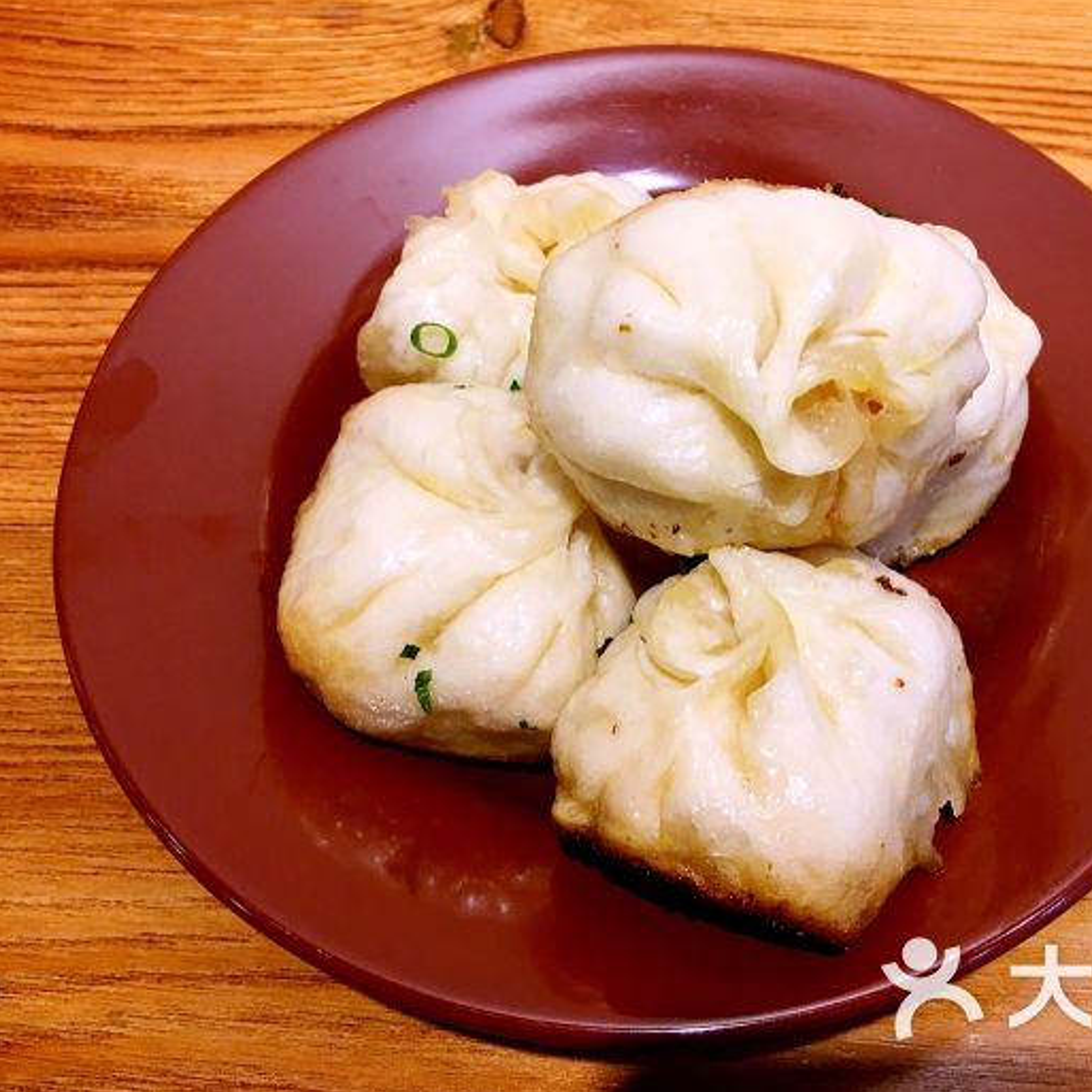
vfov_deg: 47.2
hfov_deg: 46.9
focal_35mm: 35
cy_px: 539
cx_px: 671
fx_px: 1249
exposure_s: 1/33
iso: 25
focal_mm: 4.15
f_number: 2.2
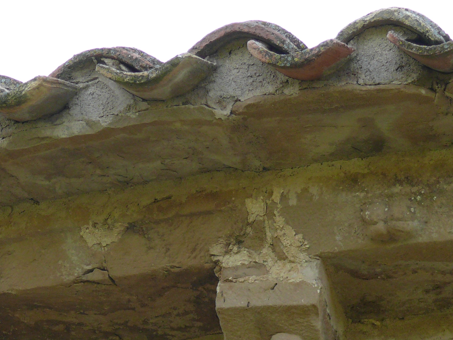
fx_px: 4136
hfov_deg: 6.3
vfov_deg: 4.7
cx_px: 282
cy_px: 378
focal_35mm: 316
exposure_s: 1/200
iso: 100
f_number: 3.6
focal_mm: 27.2
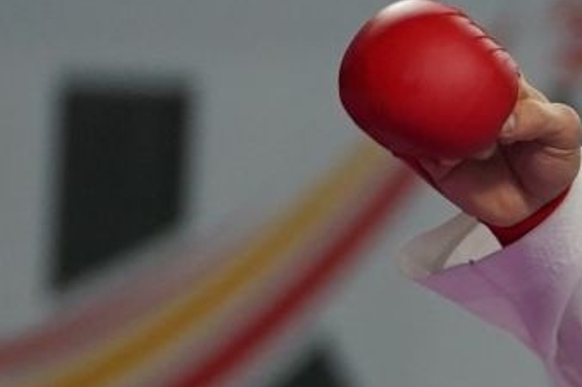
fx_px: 22040
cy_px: 308
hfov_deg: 1.5
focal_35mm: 1364
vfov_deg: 1.0
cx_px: 1453
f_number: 2.8
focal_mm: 171
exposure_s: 1/1000
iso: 1250
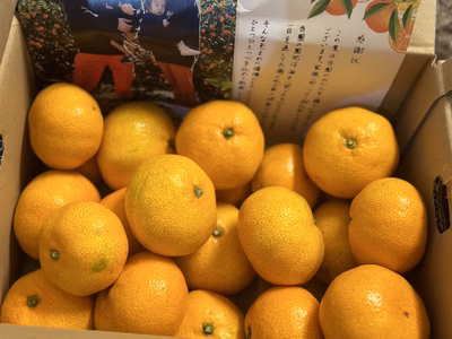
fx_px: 627
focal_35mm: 48
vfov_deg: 30.3
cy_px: 170
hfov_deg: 39.7
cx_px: 226
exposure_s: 1/50
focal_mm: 6.86
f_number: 1.78
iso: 320
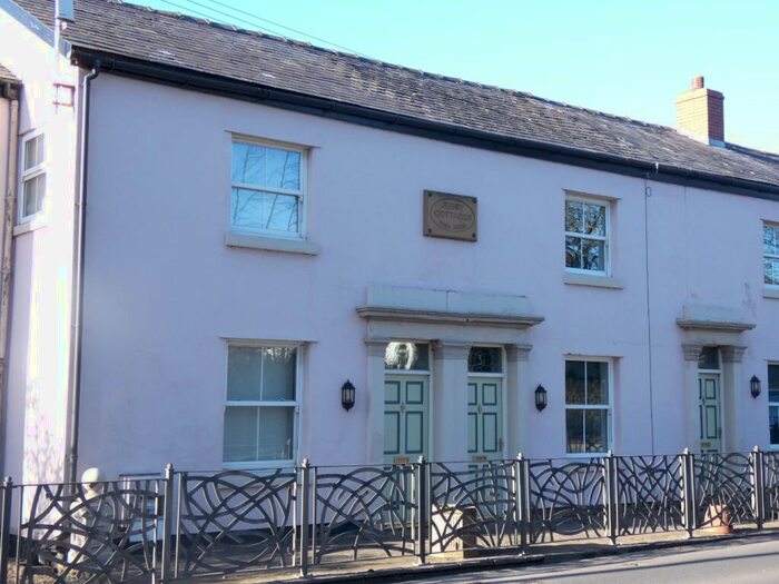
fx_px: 1125
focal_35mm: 50
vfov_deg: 29.1
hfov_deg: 38.2
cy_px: 292
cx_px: 390
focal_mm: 9
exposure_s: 1/125
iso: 80
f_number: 3.9
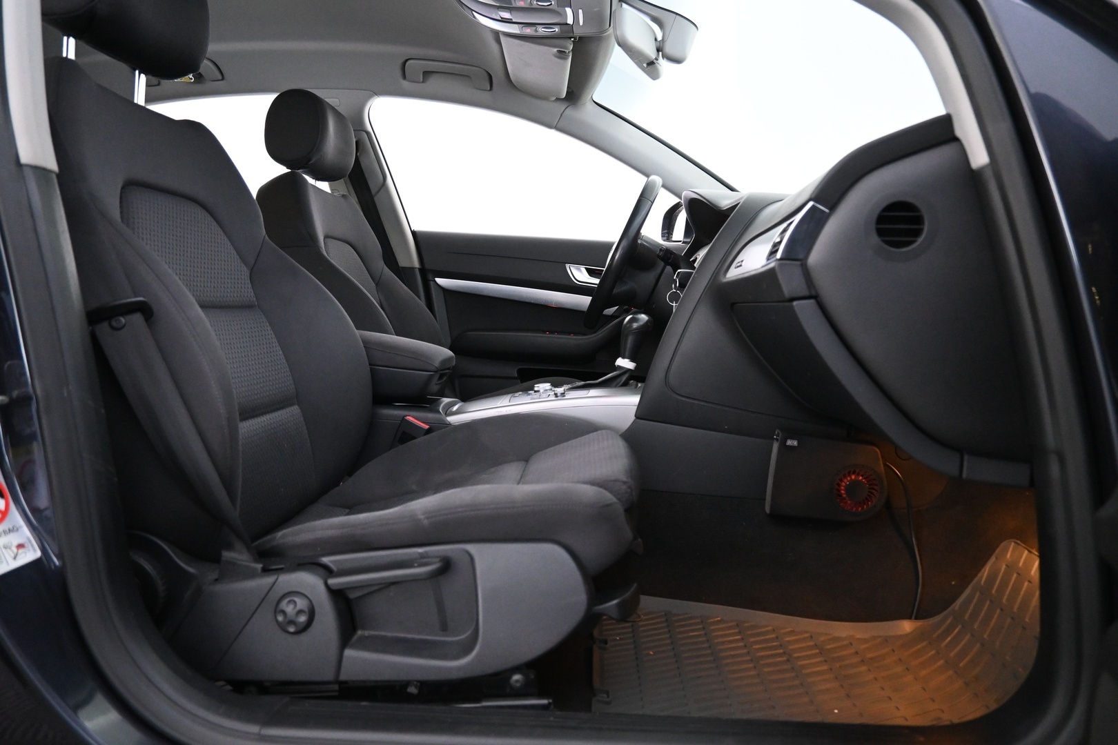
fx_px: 745
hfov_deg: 73.7
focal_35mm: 24
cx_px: 559
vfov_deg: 53.1
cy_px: 372
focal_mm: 16
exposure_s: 1/25
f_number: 3.5
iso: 3600
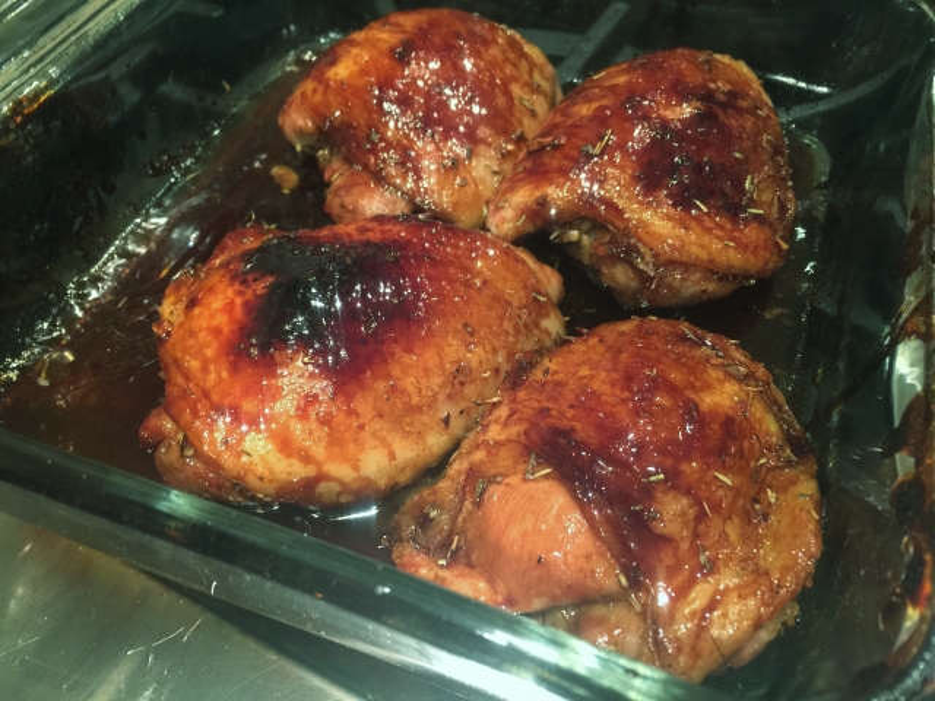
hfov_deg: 61.7
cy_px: 350
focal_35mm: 29
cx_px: 468
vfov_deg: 48.2
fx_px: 783
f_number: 2.2
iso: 100
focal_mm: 4.15
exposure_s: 1/15
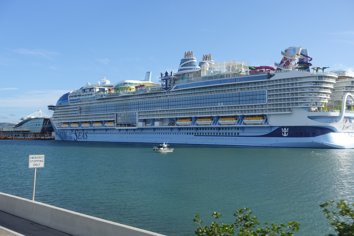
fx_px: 423
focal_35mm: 43
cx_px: 177
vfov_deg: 31.2
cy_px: 118
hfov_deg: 45.4
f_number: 5.6
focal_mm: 15.94
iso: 125
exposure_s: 1/500
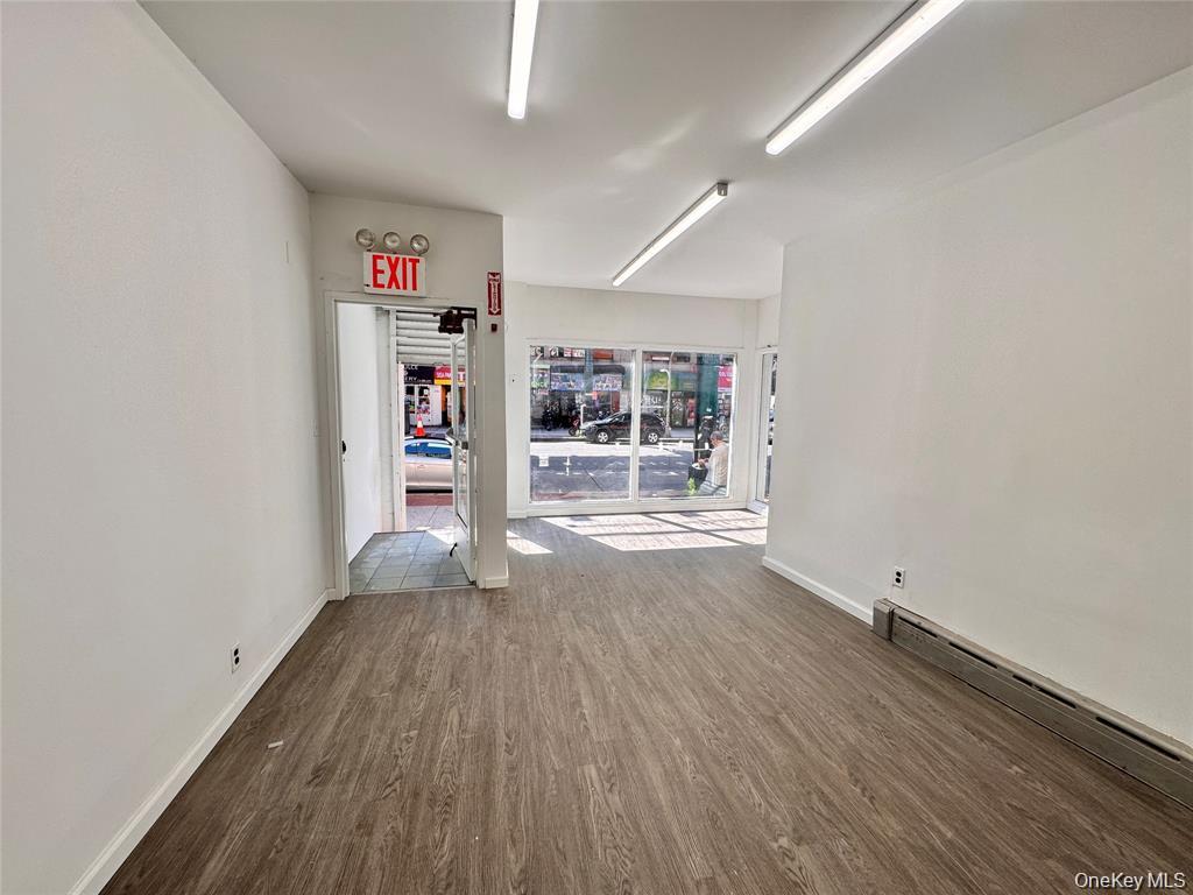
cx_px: 596
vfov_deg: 85.7
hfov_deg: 102.1
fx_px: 482
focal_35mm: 14
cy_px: 448
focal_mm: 2.22
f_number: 2.2
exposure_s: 1/211
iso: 40
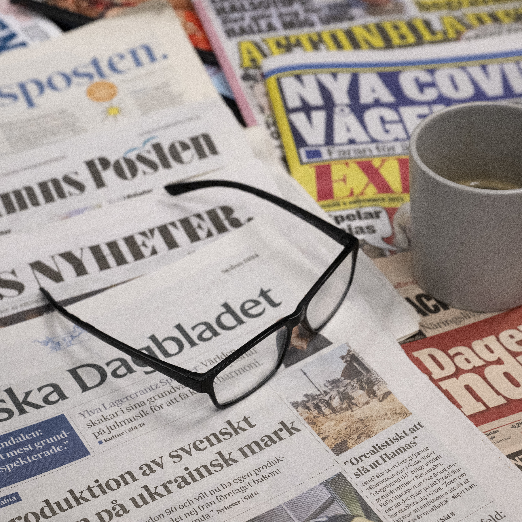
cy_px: 261
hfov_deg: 20.9
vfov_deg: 20.9
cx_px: 255
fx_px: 1416
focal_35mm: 83
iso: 3200
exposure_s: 1/100
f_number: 7.1
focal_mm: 65
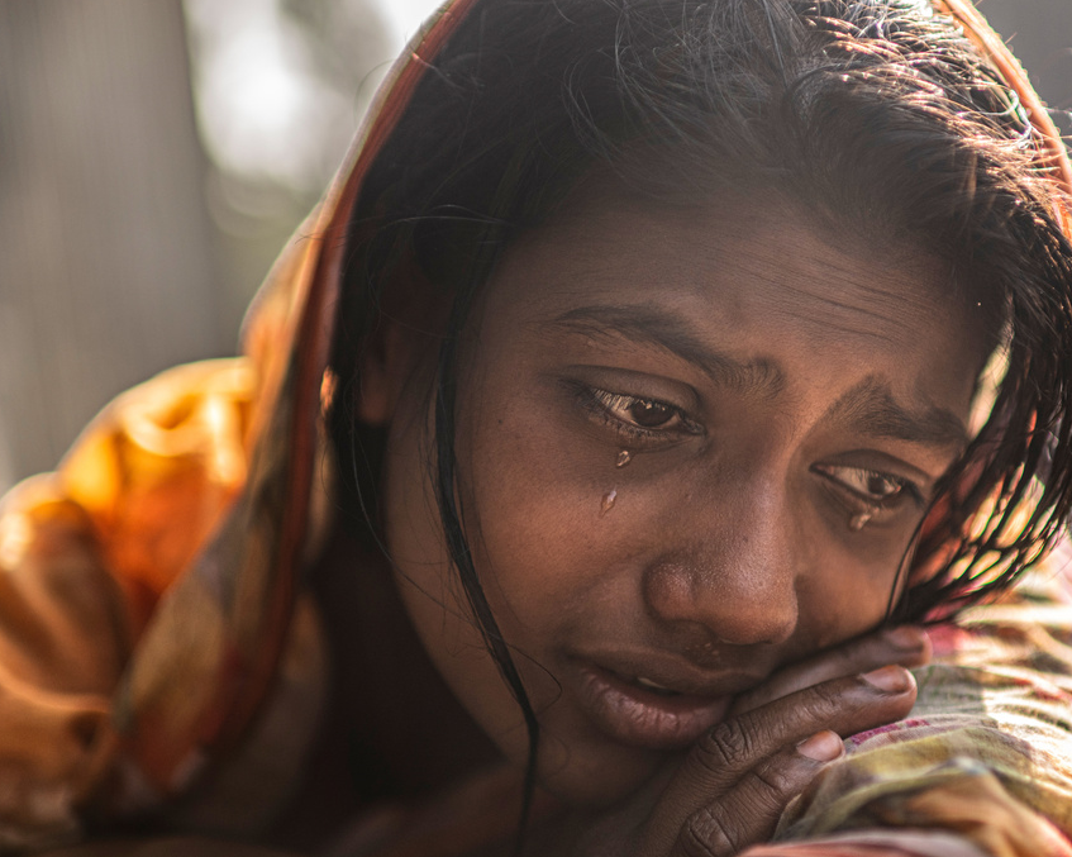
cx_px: 629
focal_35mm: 59
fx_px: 1871
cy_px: 427
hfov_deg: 31.9
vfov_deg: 25.8
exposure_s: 1/1600
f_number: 1.4
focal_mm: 35
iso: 125
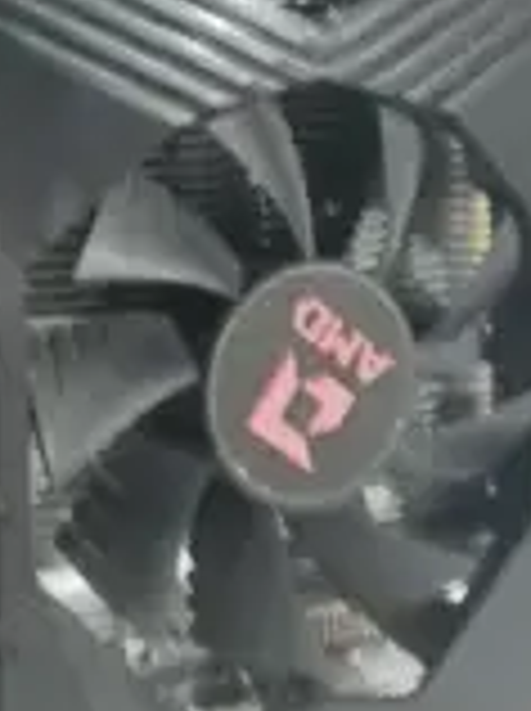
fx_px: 1354
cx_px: 63
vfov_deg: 28.4
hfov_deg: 21.7
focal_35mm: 66
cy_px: 90
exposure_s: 1/14.3
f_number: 1.8
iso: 1400
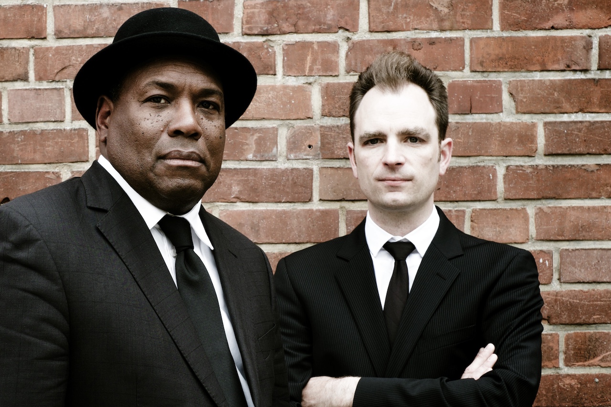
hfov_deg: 37.5
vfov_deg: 25.5
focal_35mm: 53
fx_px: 899
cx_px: 306
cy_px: 204
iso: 400
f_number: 8
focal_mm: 35
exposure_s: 1/125
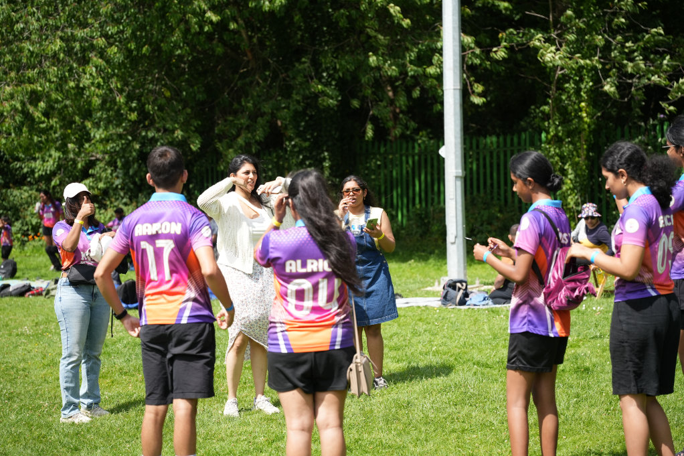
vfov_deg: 19.5
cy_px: 228
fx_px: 1330
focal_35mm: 70
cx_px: 342
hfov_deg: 28.8
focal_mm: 70
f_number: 2.8
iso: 250
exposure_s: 1/2500
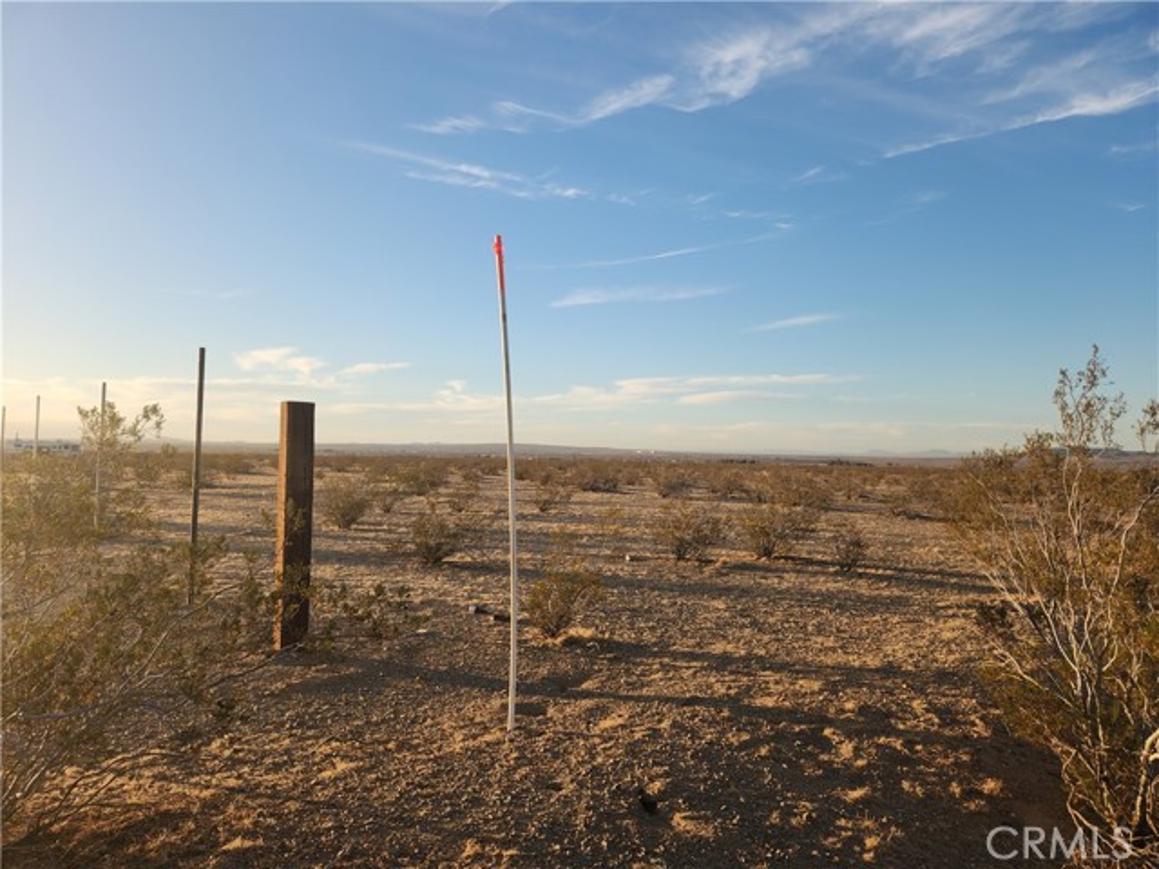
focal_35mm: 23
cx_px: 580
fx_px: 770
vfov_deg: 58.9
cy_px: 434
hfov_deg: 73.9
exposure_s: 1/781
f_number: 1.8
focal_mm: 5.4
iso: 20
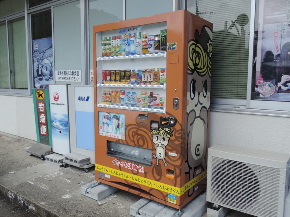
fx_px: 251
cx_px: 145
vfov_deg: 46.8
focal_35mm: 30
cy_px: 108
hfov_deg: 60.0
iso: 80
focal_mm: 5.3
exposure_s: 1/640
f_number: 3.1
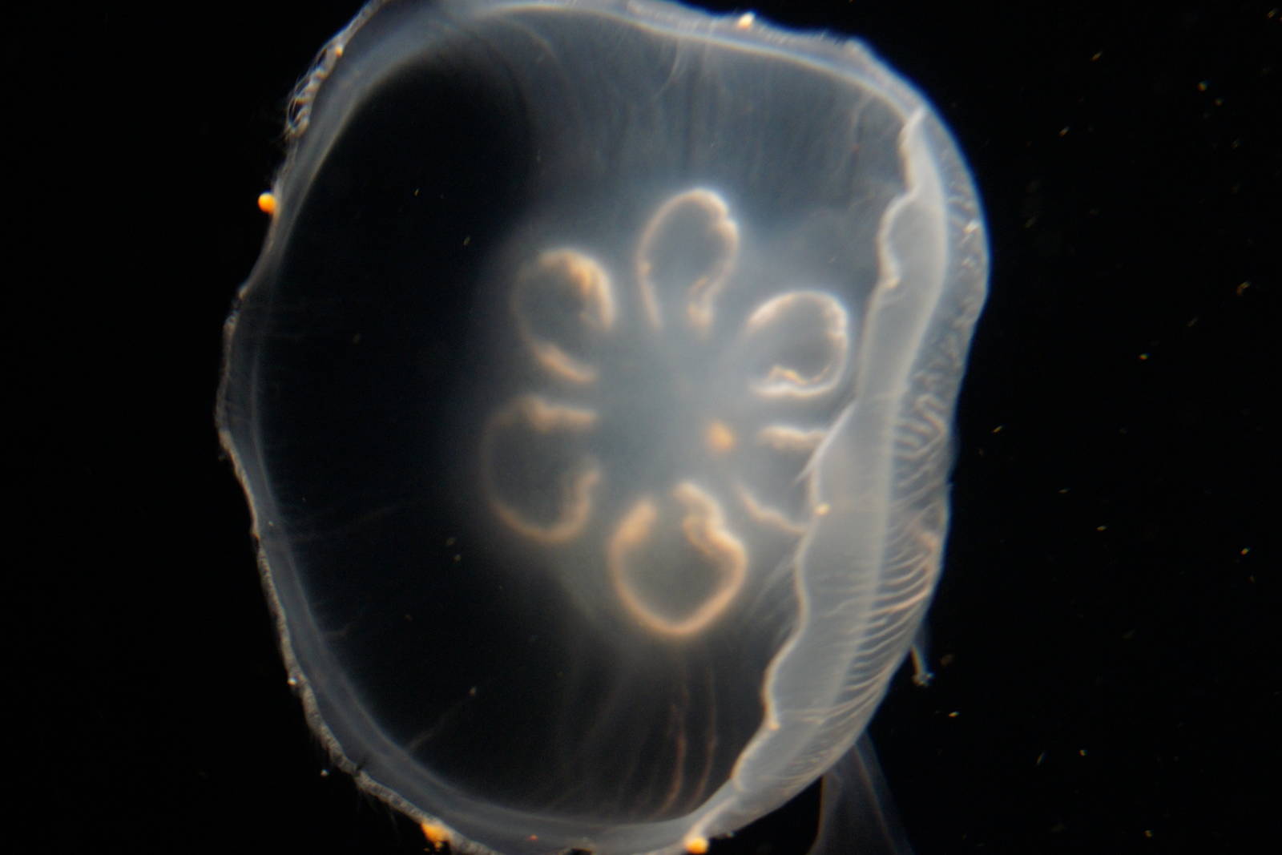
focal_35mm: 45
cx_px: 641
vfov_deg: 29.9
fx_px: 1603
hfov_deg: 43.6
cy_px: 428
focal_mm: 30
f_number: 2.8
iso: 1600
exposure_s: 1/13
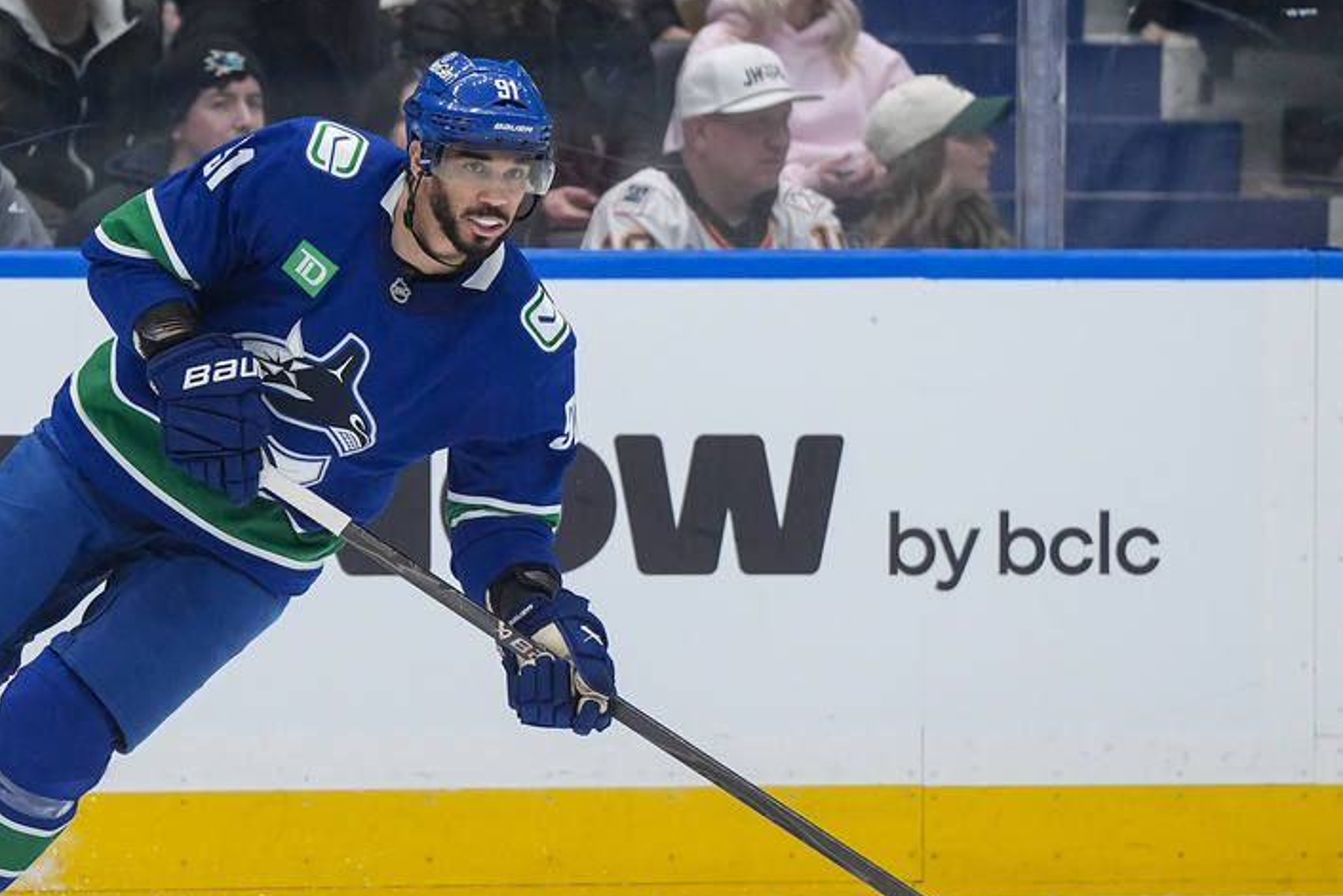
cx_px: 394
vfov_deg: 4.7
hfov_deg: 7.1
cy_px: 518
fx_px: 10820
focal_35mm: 290
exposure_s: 1/2500
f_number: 2.8
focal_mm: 200
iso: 2500
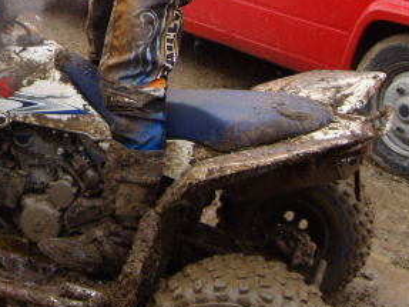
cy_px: -6
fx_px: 921
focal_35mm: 78
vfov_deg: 18.4
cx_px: -10
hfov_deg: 23.8
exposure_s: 1/60
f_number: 2.8
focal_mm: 7.4
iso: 80
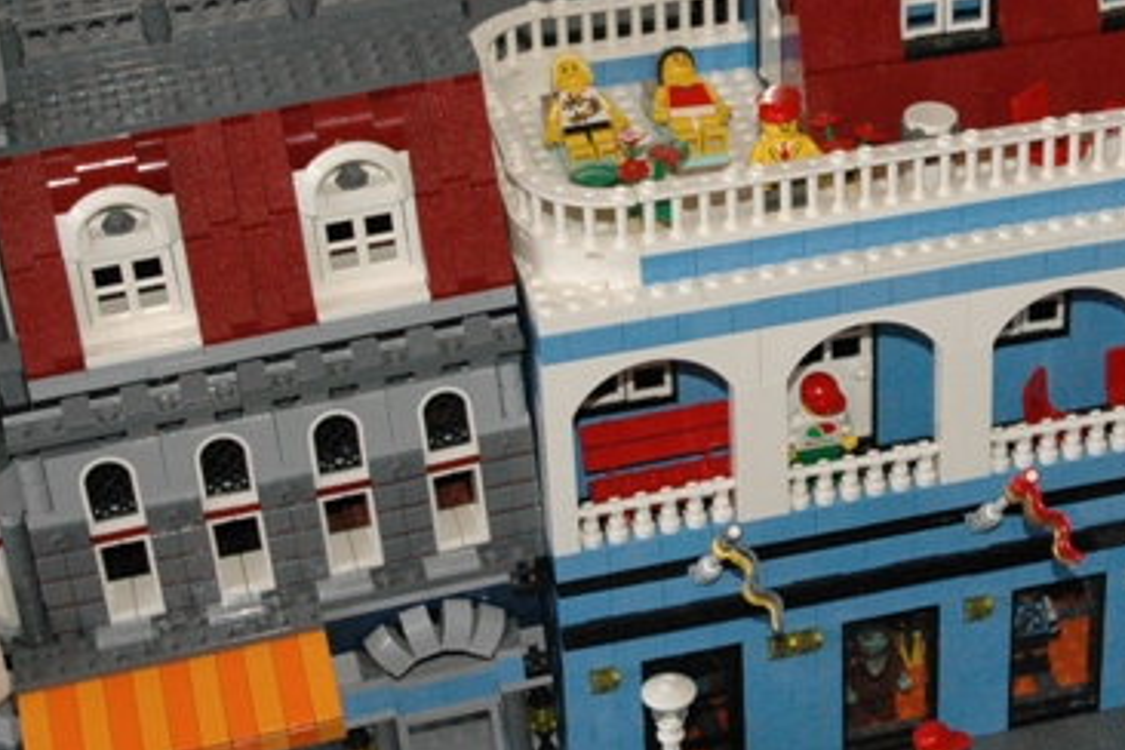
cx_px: 950
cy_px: 221
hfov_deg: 21.1
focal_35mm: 95
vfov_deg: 14.3
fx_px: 2971
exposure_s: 1/80
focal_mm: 29
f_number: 5
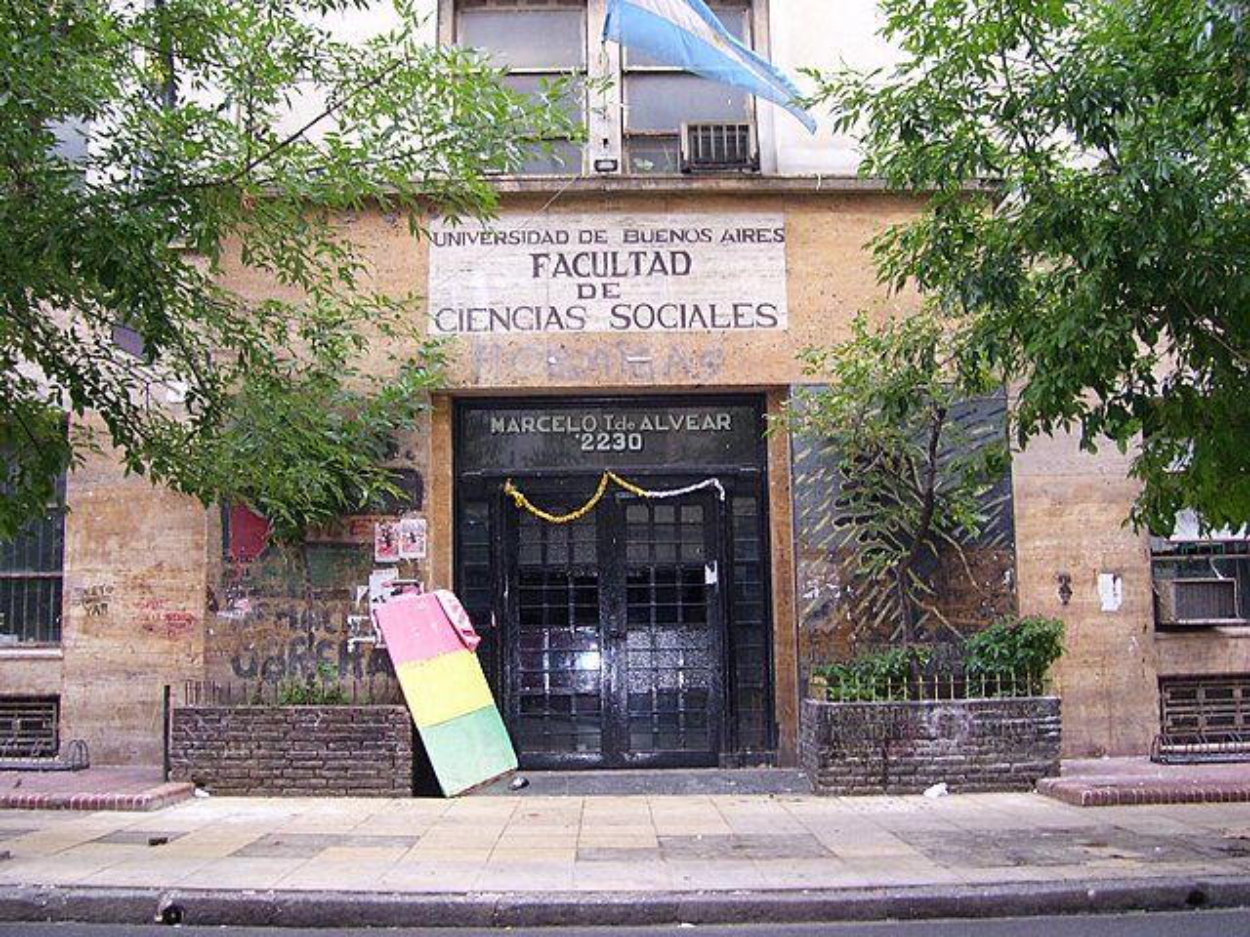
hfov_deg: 50.1
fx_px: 1336
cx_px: 625
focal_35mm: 37
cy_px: 468
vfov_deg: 38.7
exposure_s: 1/60
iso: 125
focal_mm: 6
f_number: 2.7
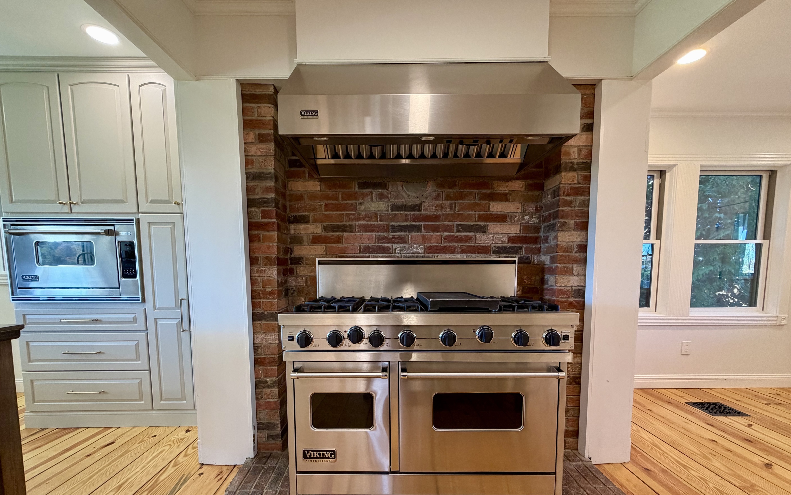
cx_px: 392
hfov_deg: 101.5
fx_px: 323
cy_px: 296
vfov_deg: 74.0
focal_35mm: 15
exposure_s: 1/60
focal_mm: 2.22
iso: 200
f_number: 2.2
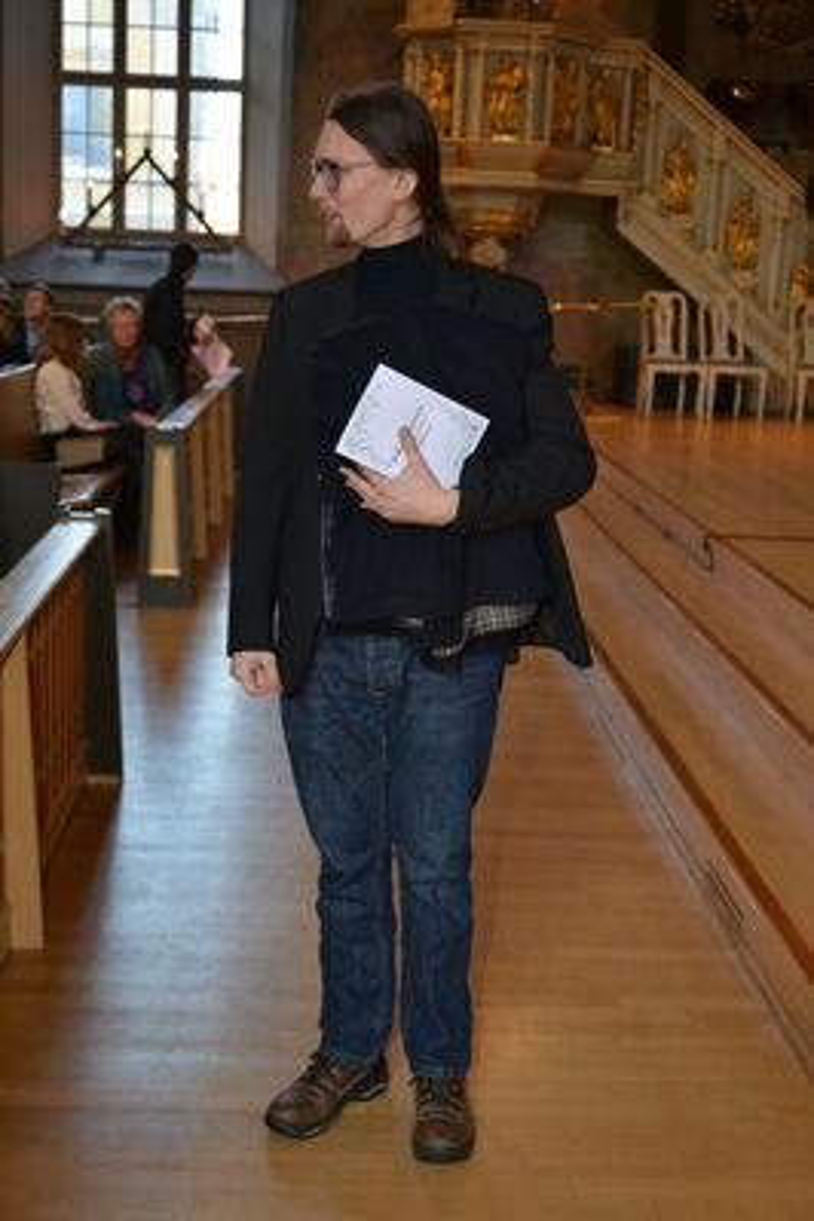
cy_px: 610
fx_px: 1628
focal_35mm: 48
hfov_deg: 28.1
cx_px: 407
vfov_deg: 41.1
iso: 500
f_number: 4.2
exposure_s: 1/60
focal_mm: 48
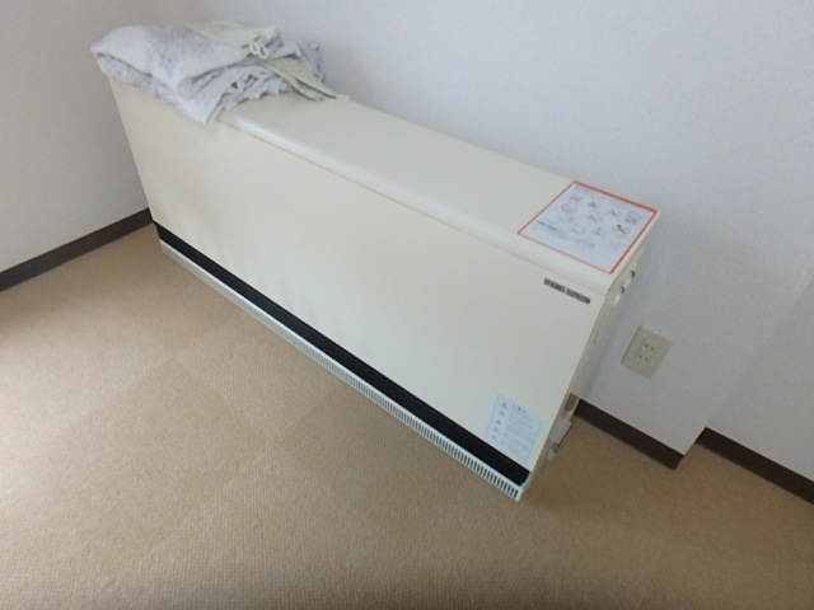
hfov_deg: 79.0
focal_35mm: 21
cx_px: 407
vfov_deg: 63.4
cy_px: 305
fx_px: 494
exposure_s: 1/30
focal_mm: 3.7
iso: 400
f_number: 3.5
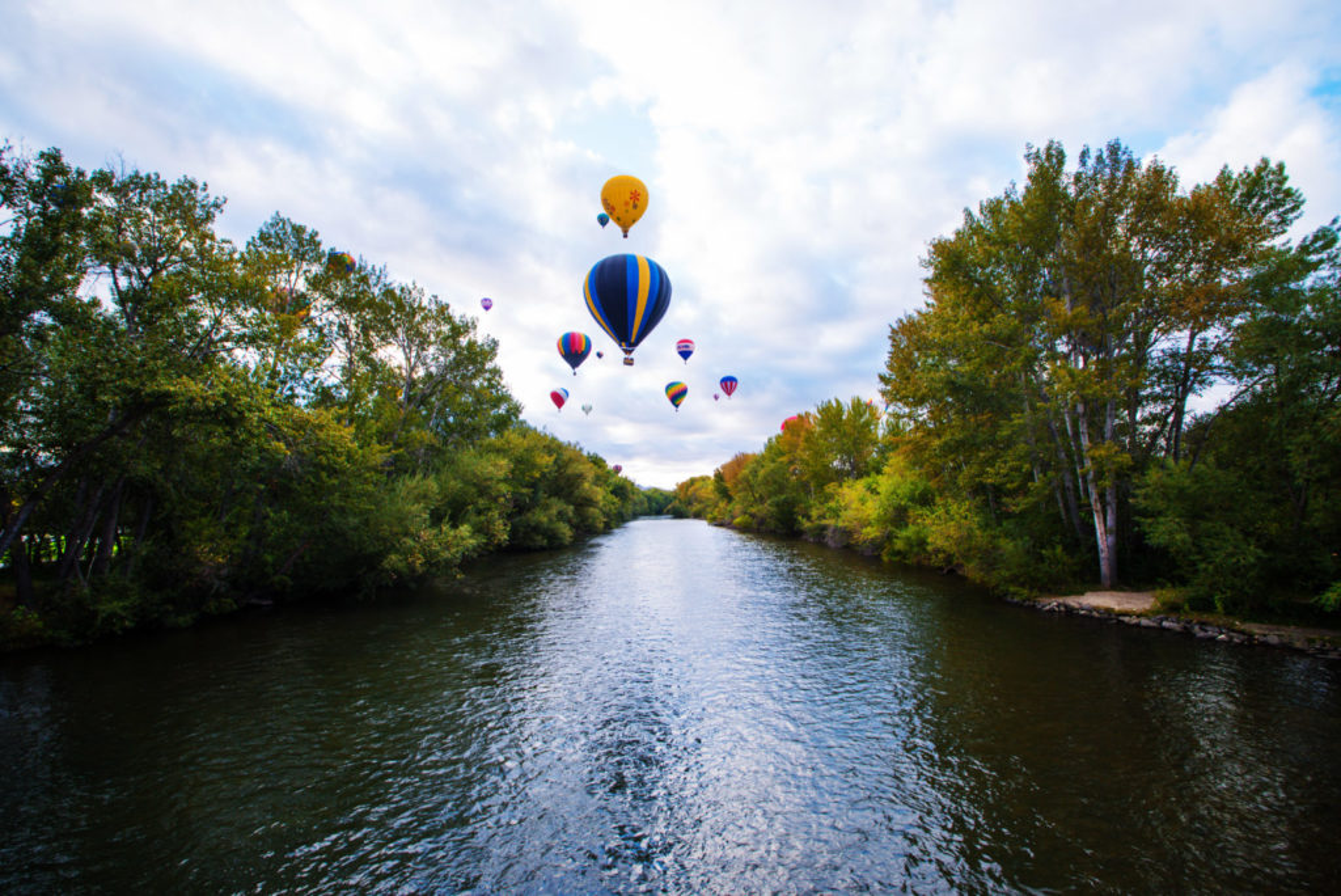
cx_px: 670
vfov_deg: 81.3
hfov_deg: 104.2
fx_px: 522
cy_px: 448
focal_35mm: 14
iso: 200
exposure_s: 1/100
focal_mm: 14
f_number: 6.3
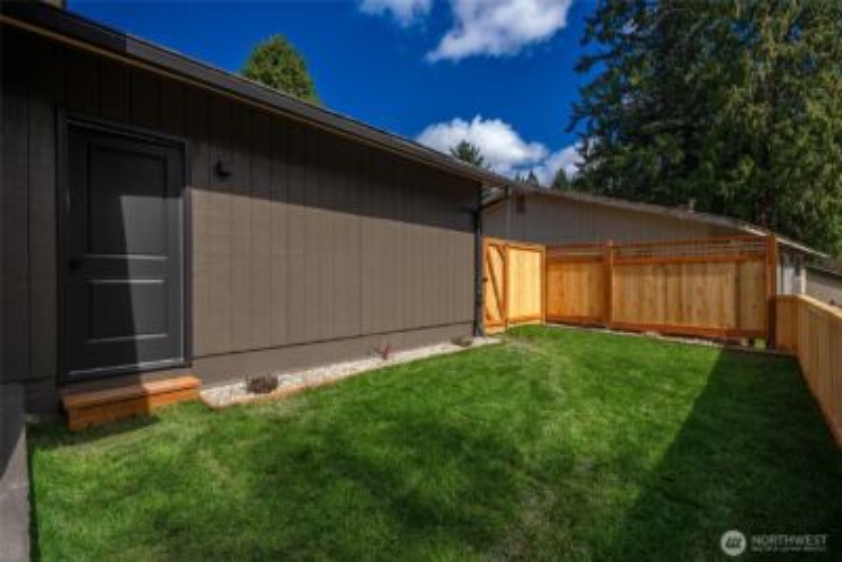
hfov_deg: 100.4
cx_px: 421
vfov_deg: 77.4
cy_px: 281
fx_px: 351
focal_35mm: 15
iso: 80
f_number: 7.1
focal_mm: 15
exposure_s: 1/125
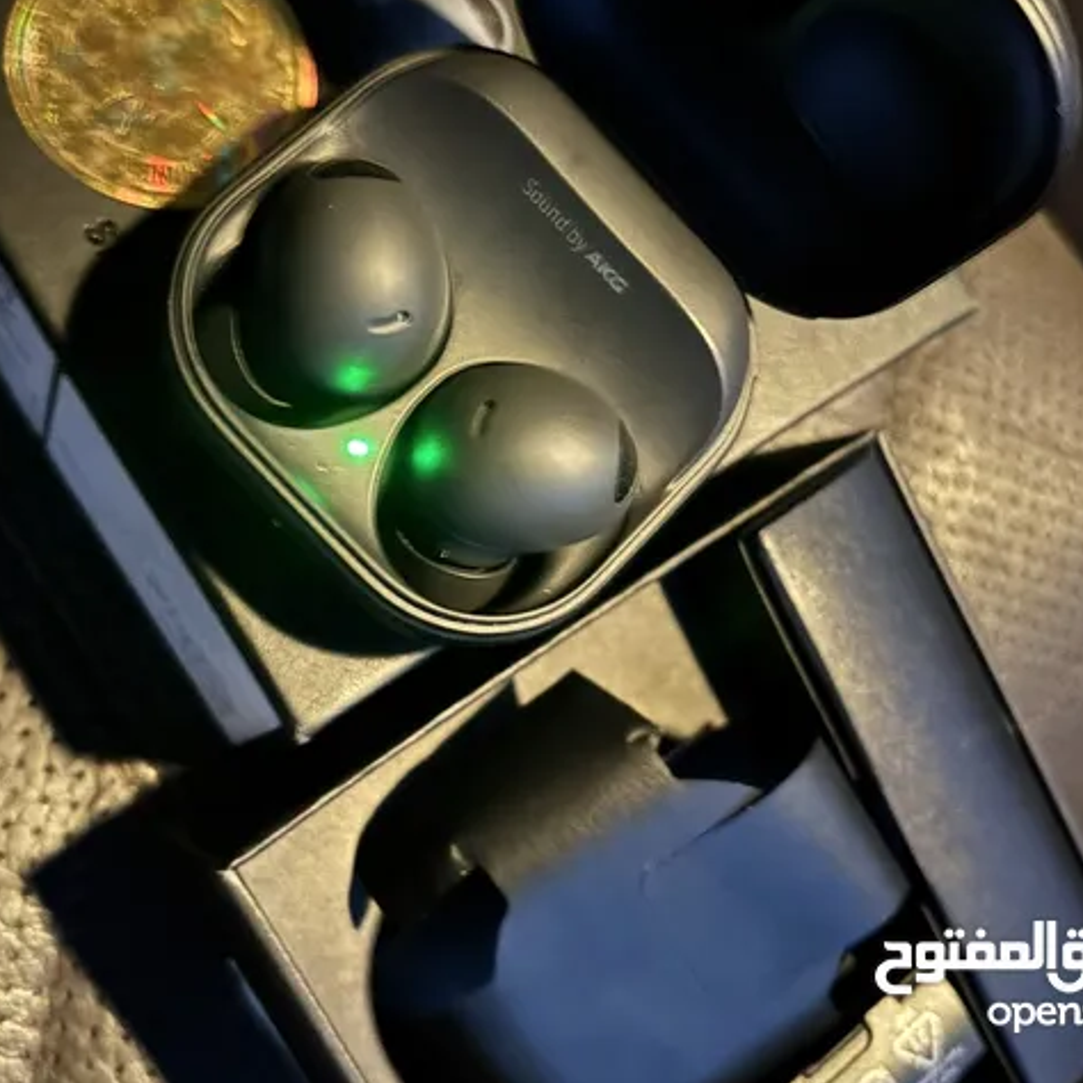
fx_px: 1097
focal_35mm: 31
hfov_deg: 52.5
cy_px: 539
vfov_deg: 52.5
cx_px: 532
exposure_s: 1/5
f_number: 1.6
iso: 1250
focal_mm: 5.96
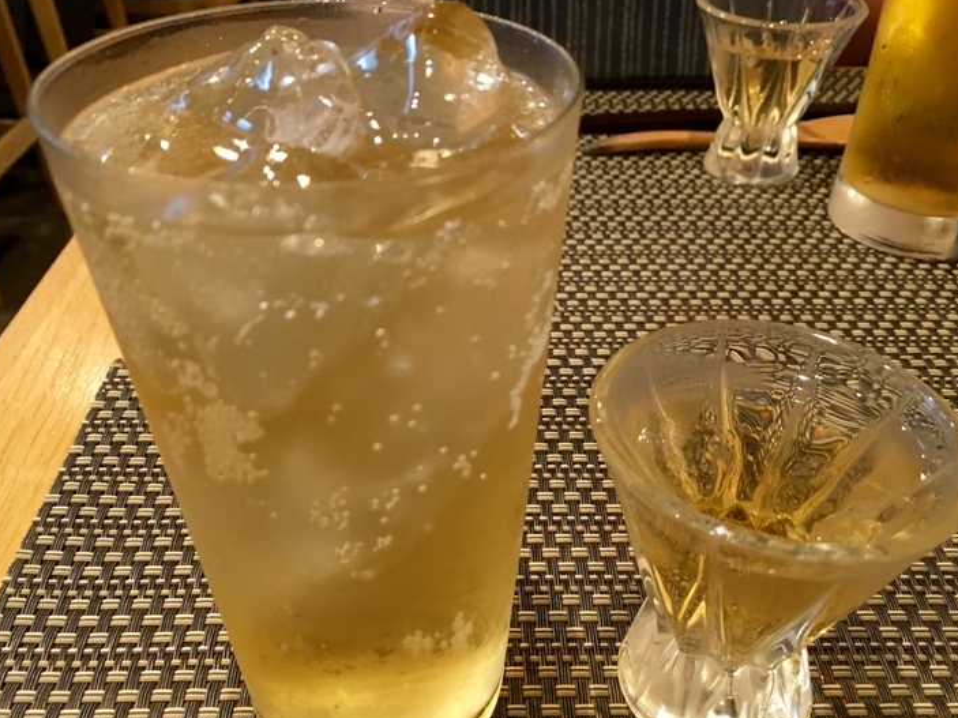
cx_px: 488
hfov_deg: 55.4
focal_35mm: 33
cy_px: 394
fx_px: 913
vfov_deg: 42.9
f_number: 2.2
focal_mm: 4.15
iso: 200
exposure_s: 1/20
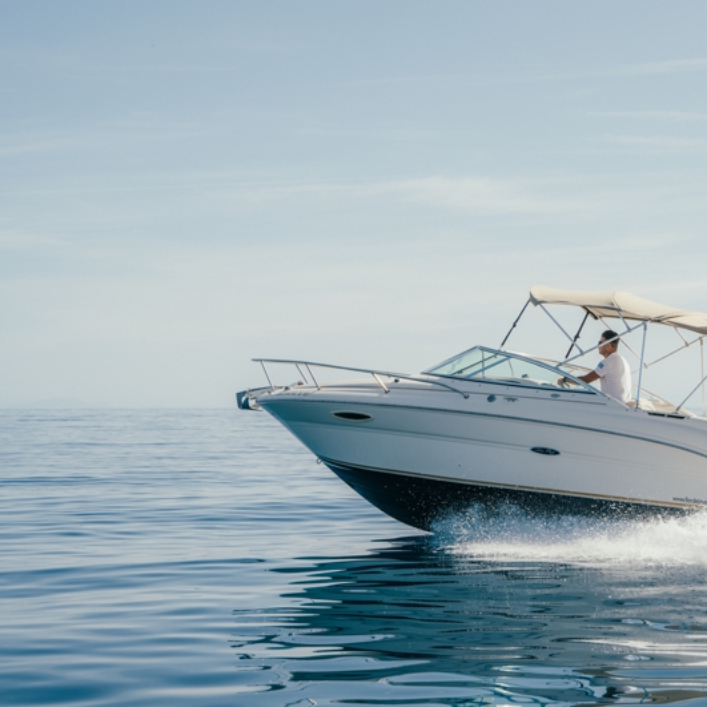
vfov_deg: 23.7
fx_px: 1687
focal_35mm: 73
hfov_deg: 23.5
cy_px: 354
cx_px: 521
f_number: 4.5
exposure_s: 1/1600
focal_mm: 57
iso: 100
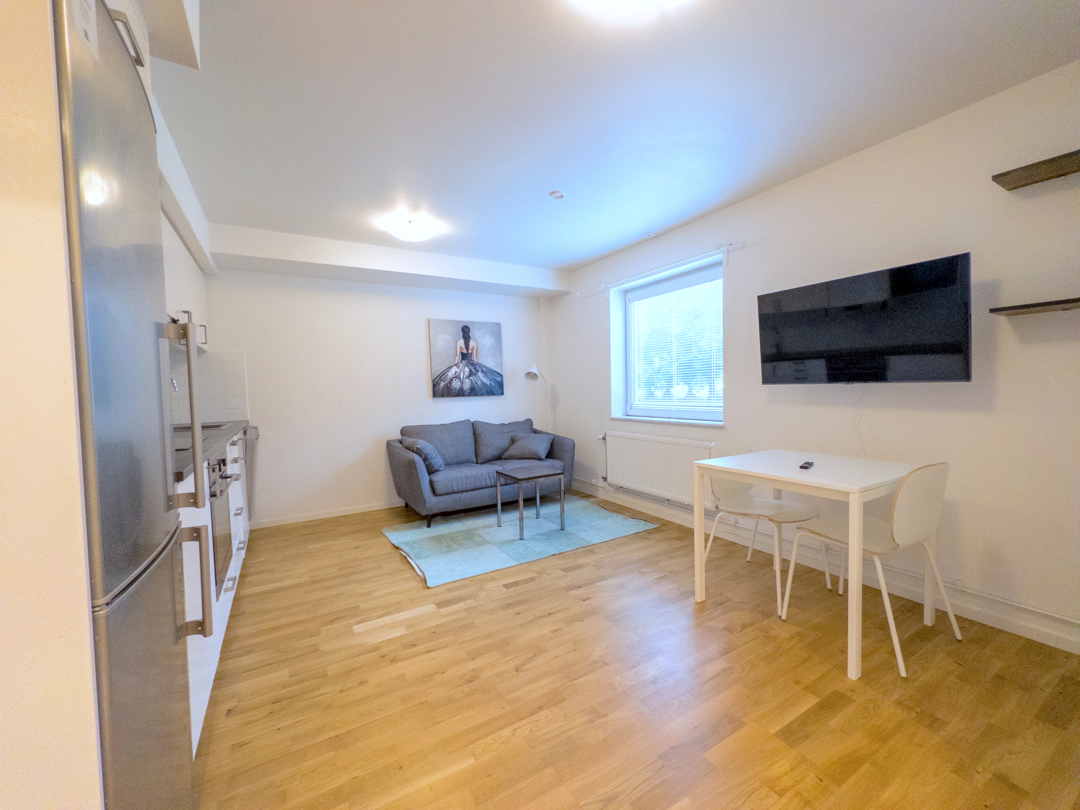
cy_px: 405
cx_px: 540
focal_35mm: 14
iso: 32
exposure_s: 1/110
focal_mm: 2.22
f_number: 2.2
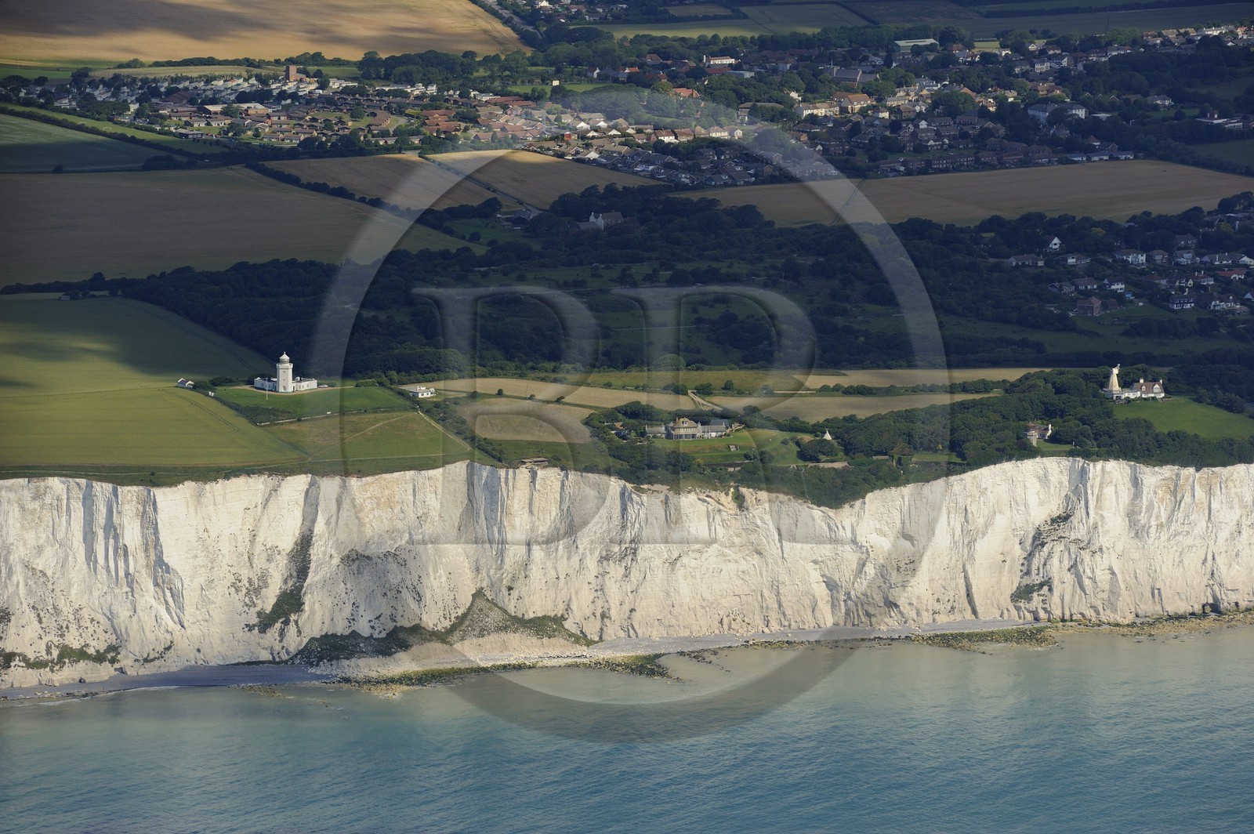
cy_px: 417
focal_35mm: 200
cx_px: 627
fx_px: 6961
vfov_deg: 6.9
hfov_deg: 10.3
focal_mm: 200
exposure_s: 1/800
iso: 400
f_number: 10
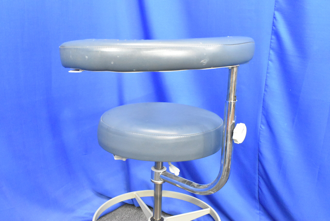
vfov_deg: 35.6
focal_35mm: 38
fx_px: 344
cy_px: 110
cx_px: 165
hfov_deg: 51.3
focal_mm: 25
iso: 11400
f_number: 8
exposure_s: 1/40
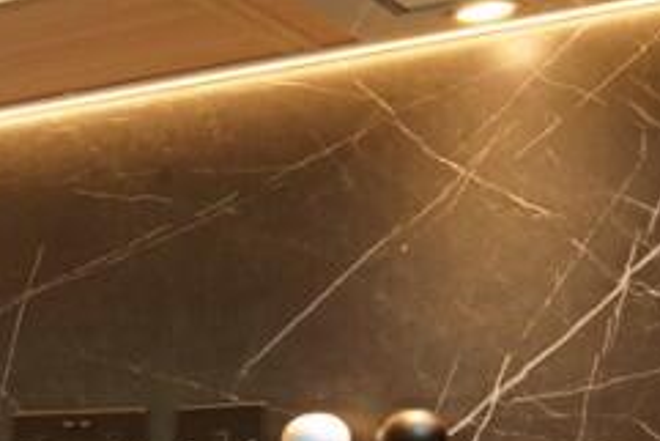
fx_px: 1559
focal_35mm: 85
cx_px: -726
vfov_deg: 15.5
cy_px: 538
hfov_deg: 16.7
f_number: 16
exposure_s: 1/1.25
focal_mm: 20
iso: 160
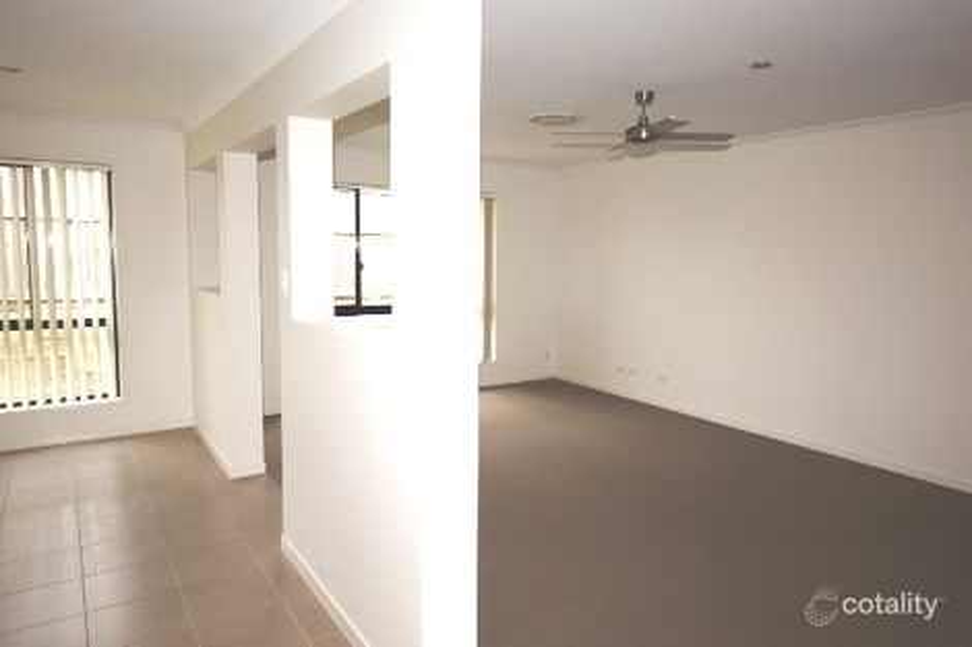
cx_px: 486
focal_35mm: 24
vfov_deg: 53.1
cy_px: 324
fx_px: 648
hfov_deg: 73.8
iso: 100
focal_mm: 16
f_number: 5.6
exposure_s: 1/60
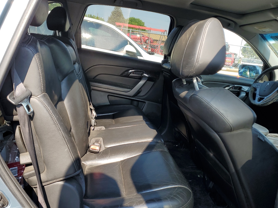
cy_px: 96
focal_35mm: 31
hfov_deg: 58.4
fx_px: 249
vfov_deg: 45.4
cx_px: 142
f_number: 1.5
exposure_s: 1/556
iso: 50
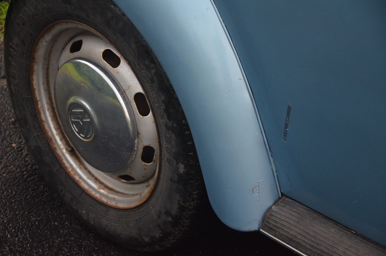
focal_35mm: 112
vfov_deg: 12.1
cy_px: 128
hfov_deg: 18.2
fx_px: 1204
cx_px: 193
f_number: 5.3
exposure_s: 1/100
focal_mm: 75
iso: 1600
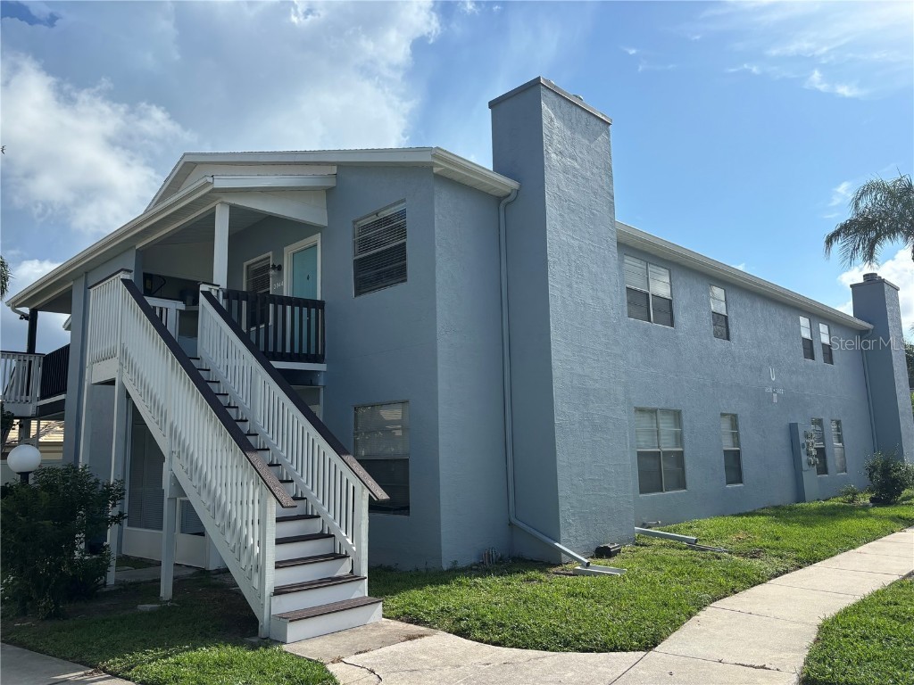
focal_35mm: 26
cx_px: 457
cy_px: 342
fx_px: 687
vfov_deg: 53.1
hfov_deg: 67.3
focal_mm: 5.96
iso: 50
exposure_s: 1/3937
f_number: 1.6
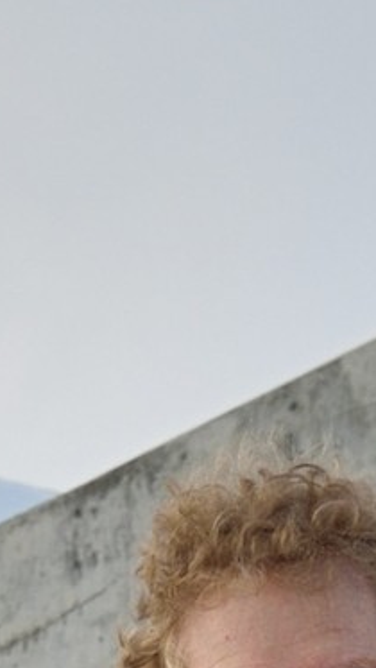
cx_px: 439
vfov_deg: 7.6
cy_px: 1818
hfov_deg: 4.7
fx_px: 4534
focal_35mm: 256
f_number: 9
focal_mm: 38
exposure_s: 1/100
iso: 400
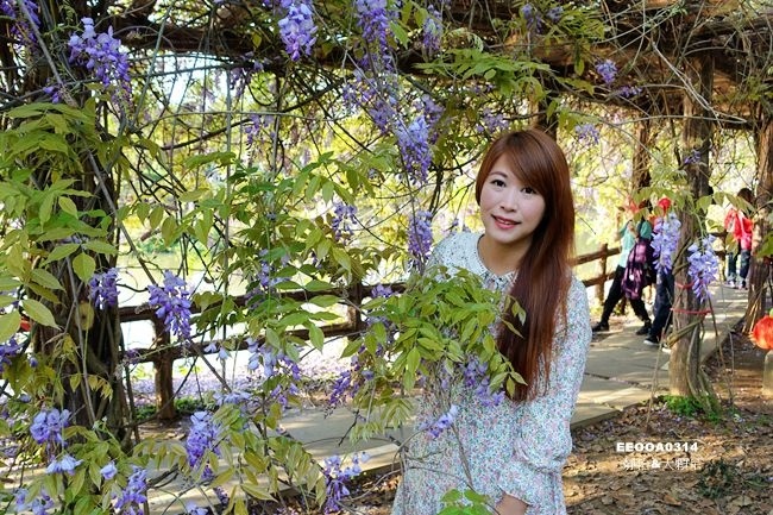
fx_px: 622
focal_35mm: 29
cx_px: 386
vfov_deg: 44.9
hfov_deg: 63.7
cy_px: 258
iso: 125
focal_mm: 10.81
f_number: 2.8
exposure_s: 1/100
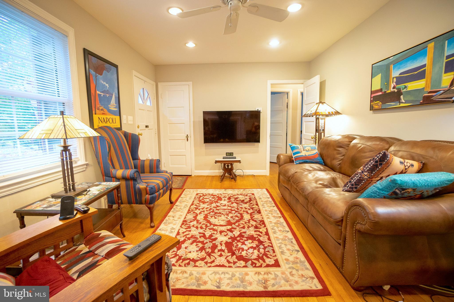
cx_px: 227
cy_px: 151
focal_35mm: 15
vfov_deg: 77.3
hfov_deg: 100.4
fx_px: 189
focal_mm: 10
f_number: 4
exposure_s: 1/30
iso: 400
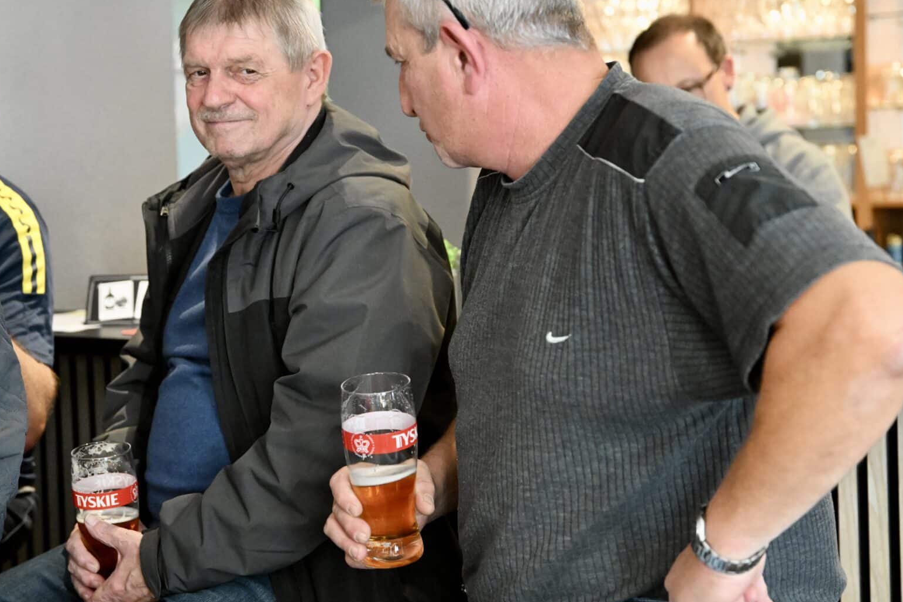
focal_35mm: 69
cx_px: 403
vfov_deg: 19.7
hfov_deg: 29.2
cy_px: 237
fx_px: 1731
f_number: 2.8
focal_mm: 52
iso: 8000
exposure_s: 1/640
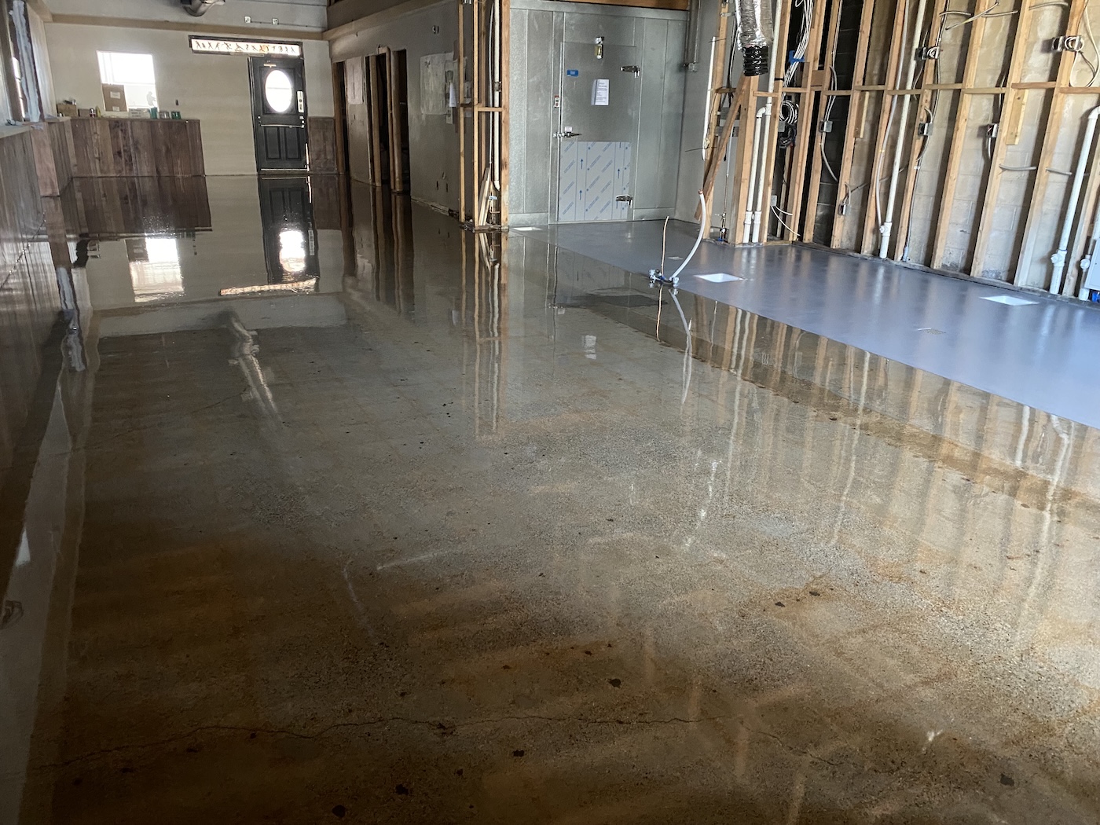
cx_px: 550
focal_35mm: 26
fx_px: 826
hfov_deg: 67.3
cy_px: 412
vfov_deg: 53.1
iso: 800
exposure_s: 1/30
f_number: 1.8
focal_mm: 4.25
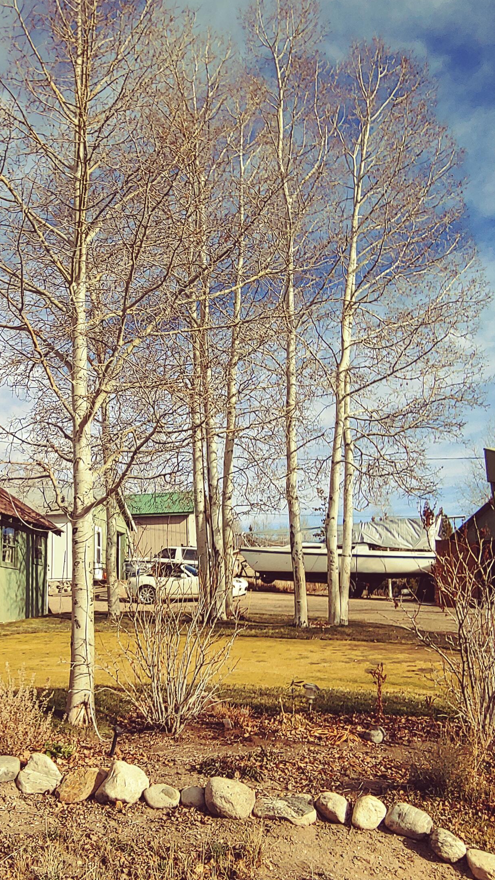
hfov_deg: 36.9
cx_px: 66
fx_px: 700
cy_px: 430
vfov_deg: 64.3
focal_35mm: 30
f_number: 1.9
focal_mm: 2.18
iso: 50
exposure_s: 1/1020
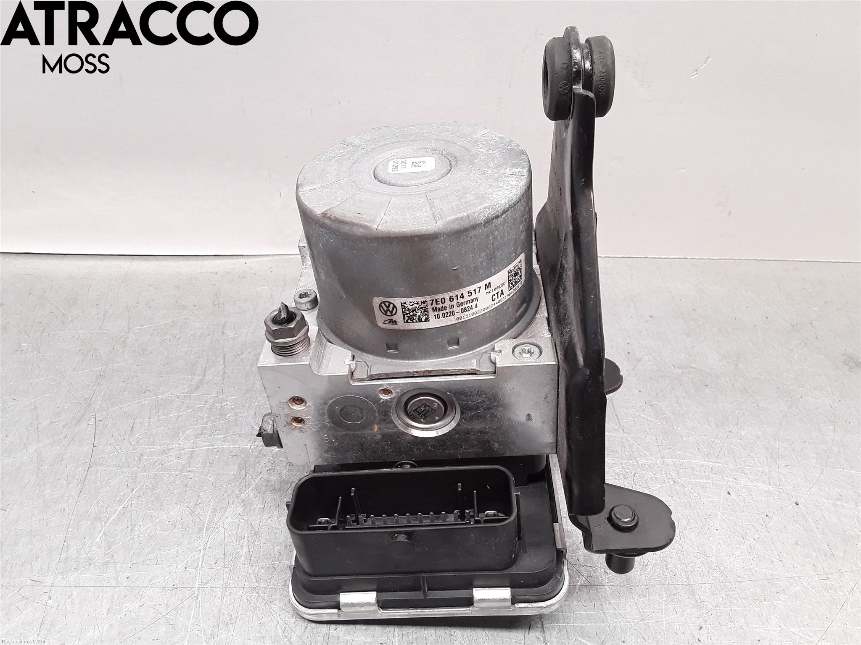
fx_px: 696
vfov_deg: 49.7
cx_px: 430
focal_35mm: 28
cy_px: 322
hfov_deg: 63.4
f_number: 1.9
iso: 64
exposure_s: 1/50
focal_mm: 2.91
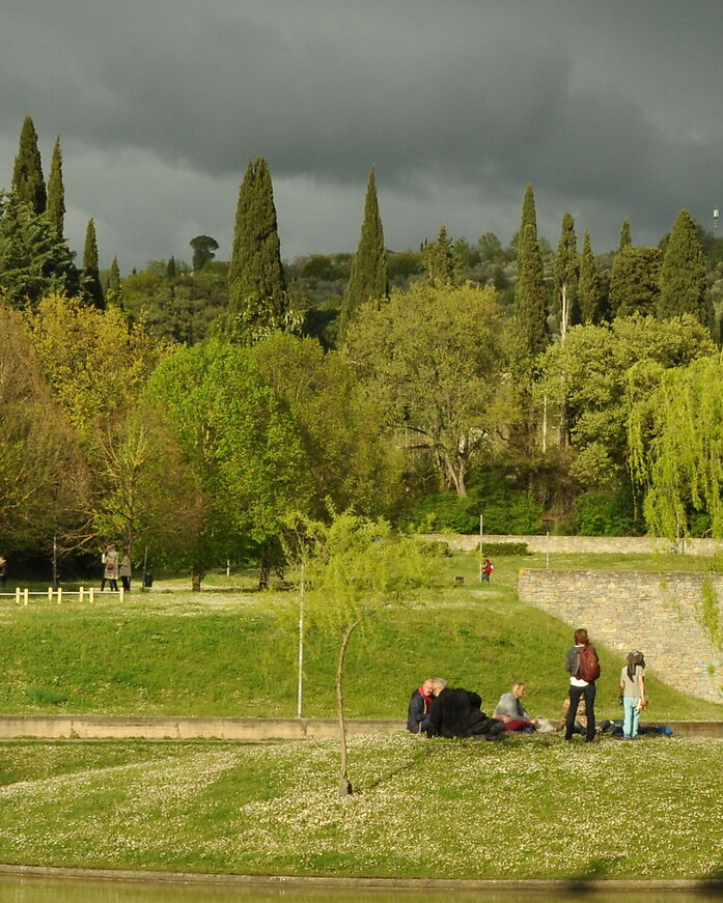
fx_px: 2487
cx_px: 780
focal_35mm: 93
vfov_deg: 20.4
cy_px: 680
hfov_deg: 16.1
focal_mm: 24
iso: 250
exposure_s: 1/100
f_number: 11
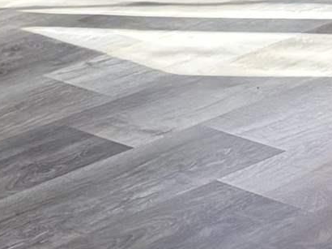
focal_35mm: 180
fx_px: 1725
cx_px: -839
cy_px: -290
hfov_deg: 8.2
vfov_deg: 7.8
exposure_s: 1/121
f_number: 1.78
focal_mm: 6.76
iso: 200
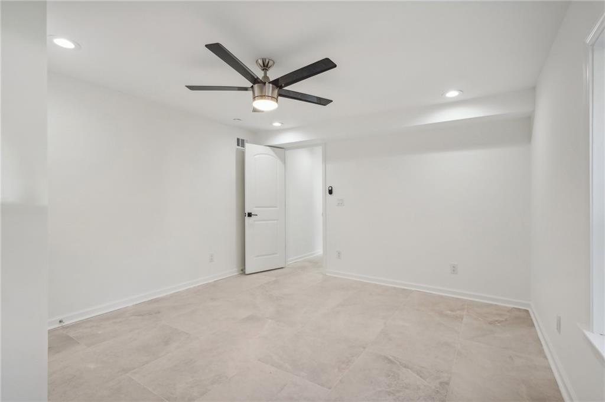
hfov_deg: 93.3
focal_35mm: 17
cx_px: 302
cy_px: 201
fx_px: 285
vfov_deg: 70.3
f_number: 8
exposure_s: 1/25
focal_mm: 17
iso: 400
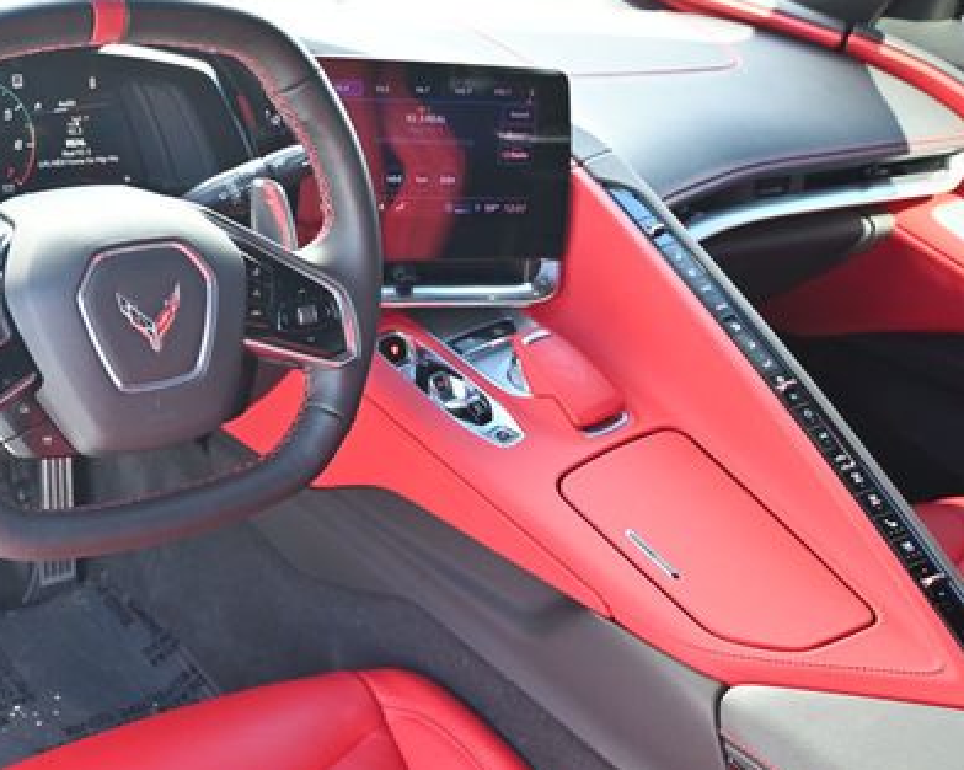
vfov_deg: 32.6
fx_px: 1311
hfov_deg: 39.4
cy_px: 462
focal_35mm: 46
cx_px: 258
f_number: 3.8
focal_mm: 20
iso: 560
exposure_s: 1/125
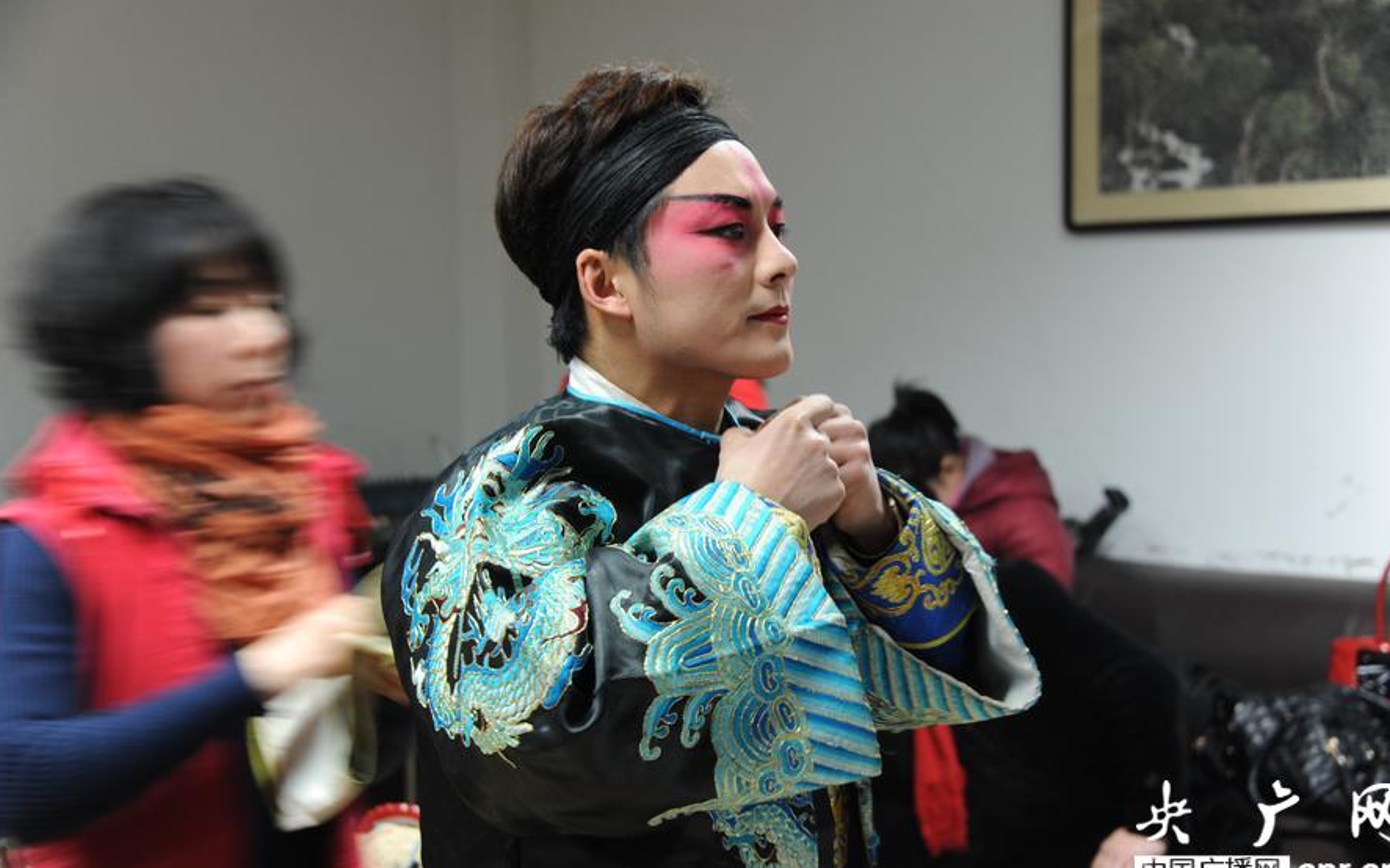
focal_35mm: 64
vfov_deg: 20.3
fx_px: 2424
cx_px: 700
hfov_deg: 32.0
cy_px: 425
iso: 1000
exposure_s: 1/13
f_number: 4.8
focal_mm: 62
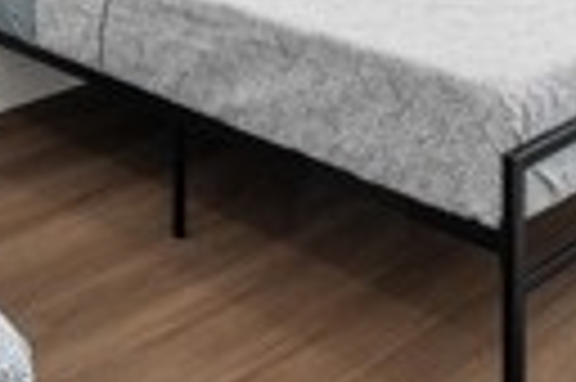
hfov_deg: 26.7
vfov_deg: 15.3
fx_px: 1198
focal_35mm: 75
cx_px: 436
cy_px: -330
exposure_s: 1/60
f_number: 8
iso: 400
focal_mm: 10
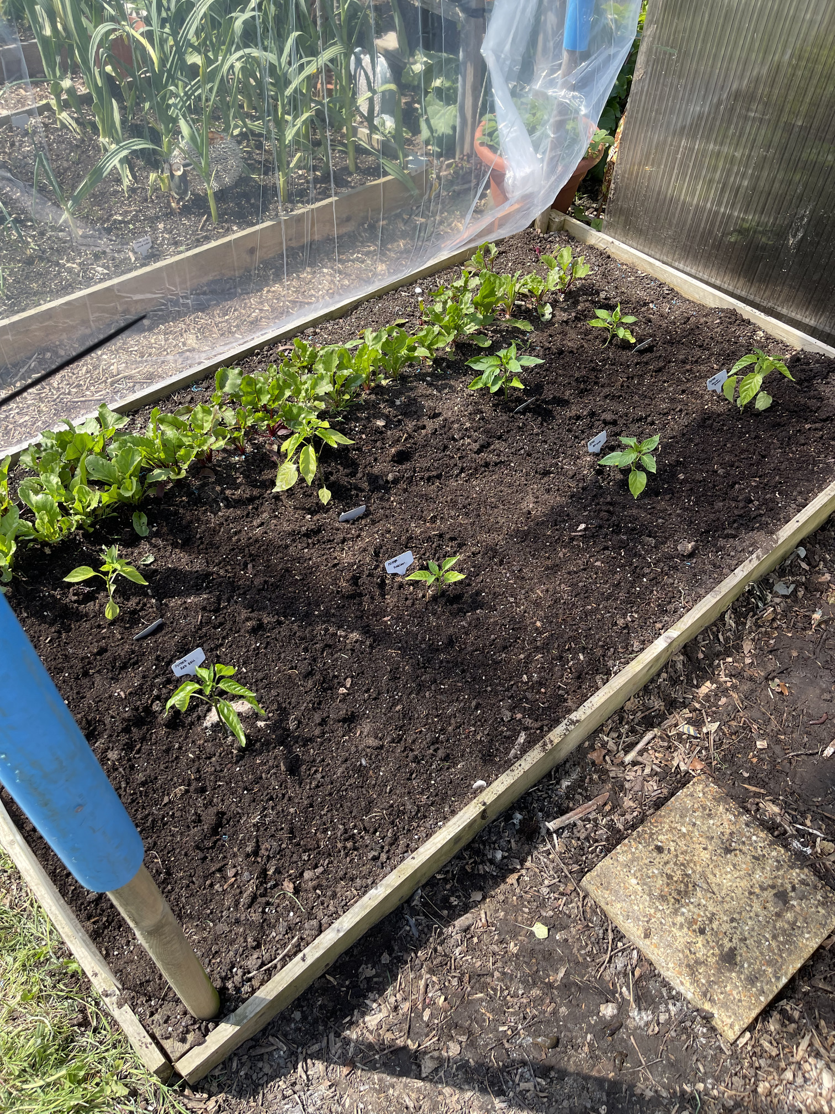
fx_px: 804
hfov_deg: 54.9
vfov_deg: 69.4
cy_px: 557
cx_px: 418
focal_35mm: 25
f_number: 1.6
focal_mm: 5.1
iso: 32
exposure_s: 1/978
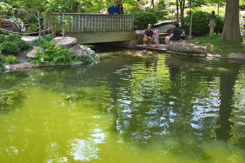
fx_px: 293
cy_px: 36
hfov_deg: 45.3
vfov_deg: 30.6
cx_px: 142
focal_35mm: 43
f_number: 4.5
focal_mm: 24
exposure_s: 1/80
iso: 100
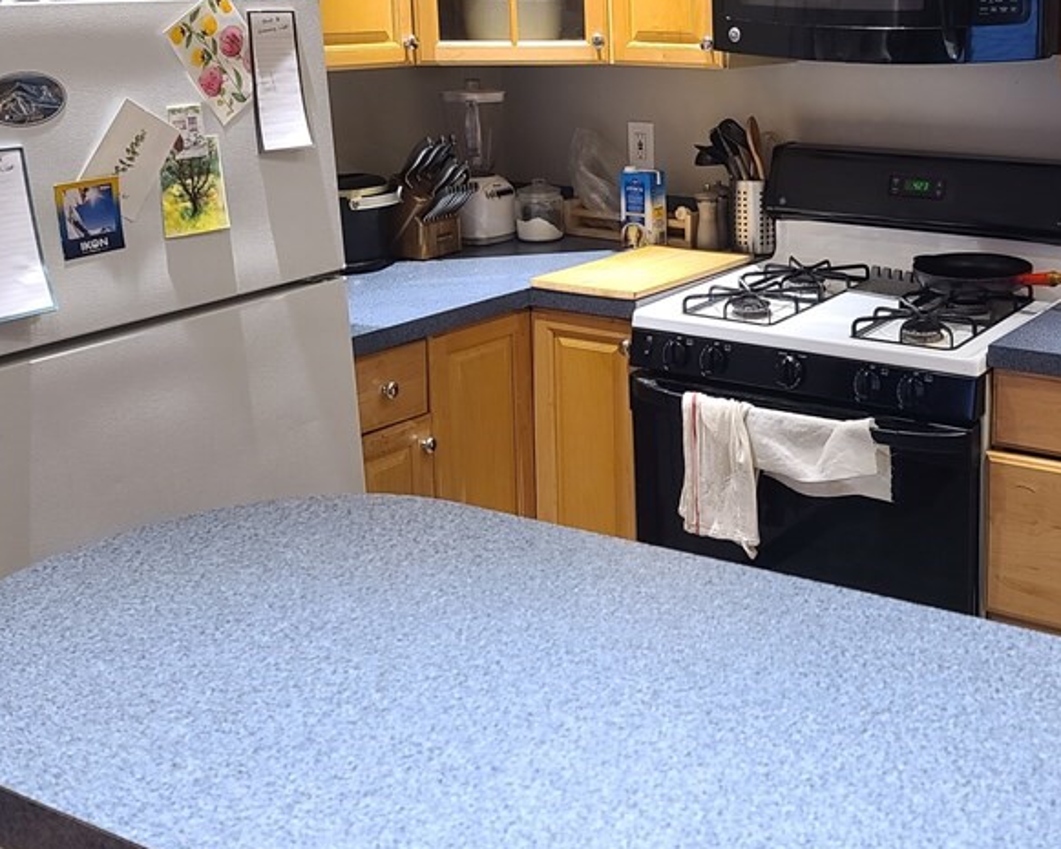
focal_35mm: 43
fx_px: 1350
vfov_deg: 34.0
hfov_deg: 41.0
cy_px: 186
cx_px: 860
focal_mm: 7
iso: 250
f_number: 1.8
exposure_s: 1/59
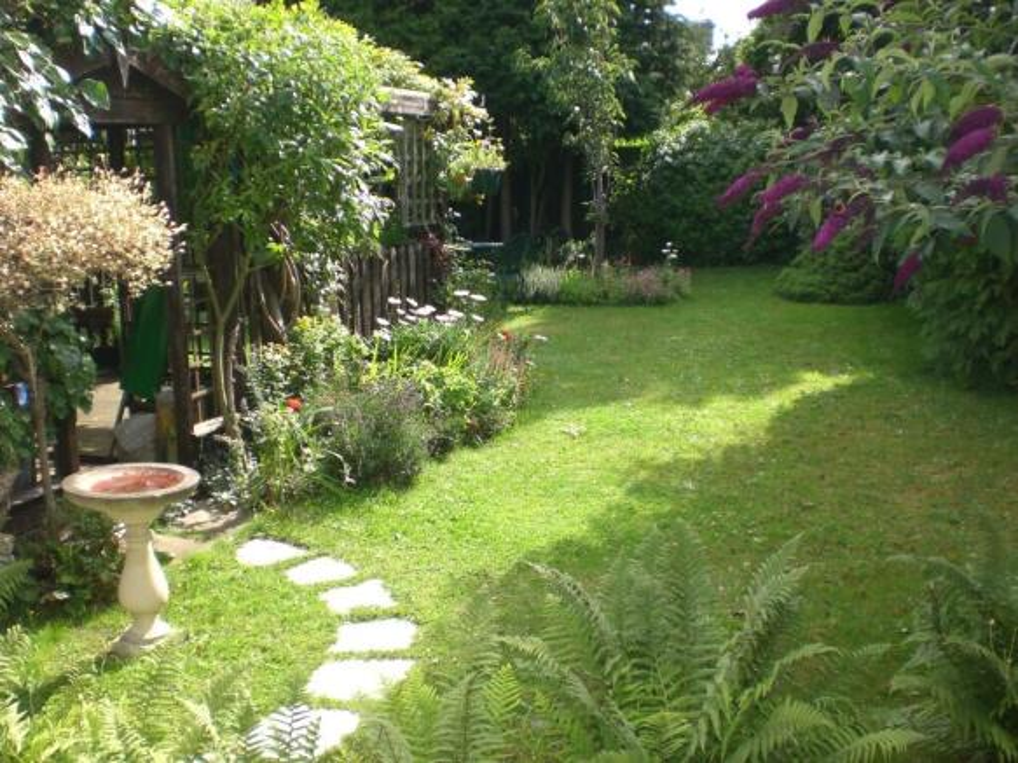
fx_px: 1117
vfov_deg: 37.7
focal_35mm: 38
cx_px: 509
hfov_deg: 49.0
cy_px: 382
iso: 50
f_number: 3.1
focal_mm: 6.3
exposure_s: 1/320
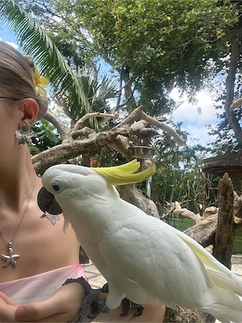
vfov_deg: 60.0
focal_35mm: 30
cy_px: 162
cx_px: 121
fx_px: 280
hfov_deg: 46.8
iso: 25
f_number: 1.9
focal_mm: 2.69
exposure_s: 1/426
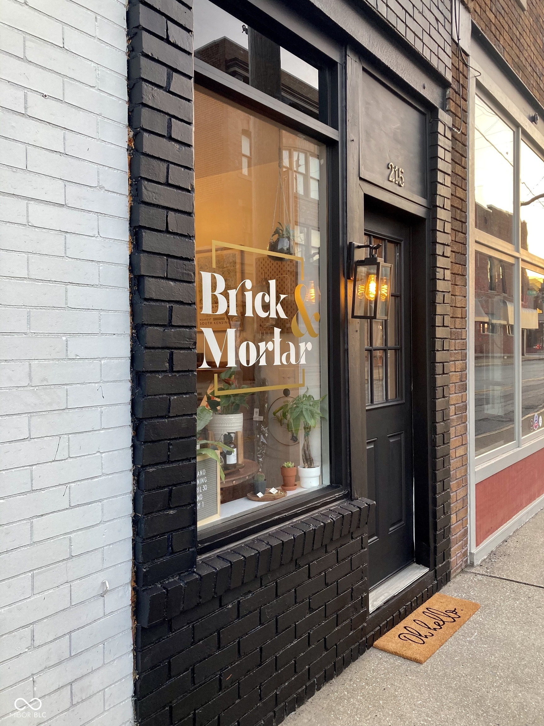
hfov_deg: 49.7
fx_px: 587
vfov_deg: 63.4
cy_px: 363
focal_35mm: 28
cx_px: 272
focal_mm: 3.99
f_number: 1.8
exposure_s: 1/60
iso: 50
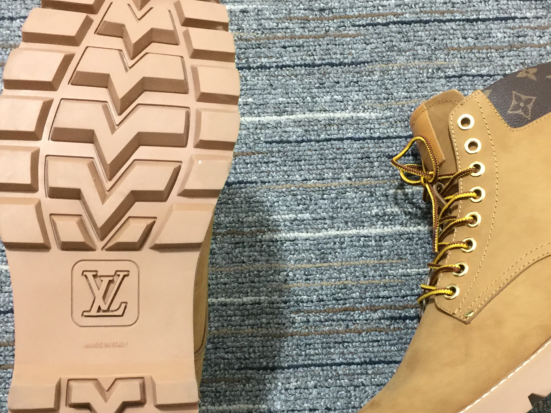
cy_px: 270
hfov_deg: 37.4
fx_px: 812
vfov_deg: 28.4
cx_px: 315
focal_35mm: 51
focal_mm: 4.15
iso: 100
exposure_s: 1/17
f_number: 2.2
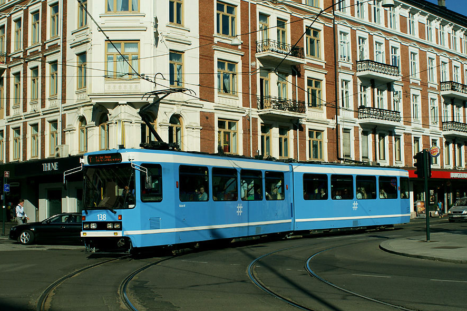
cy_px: 167
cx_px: 233
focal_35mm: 52
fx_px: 674
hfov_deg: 38.2
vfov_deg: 26.0
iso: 200
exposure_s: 1/500
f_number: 11
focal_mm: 30
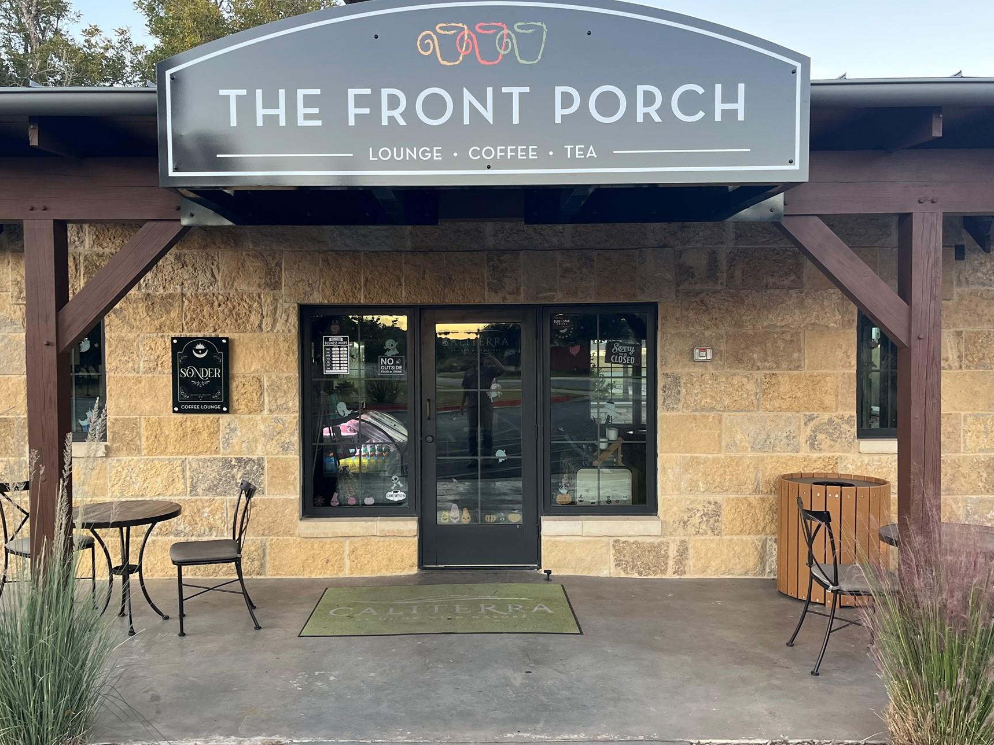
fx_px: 890
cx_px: 461
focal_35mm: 31
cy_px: 381
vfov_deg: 45.4
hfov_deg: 58.3
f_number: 1.6
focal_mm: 5.1
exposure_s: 1/108
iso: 125
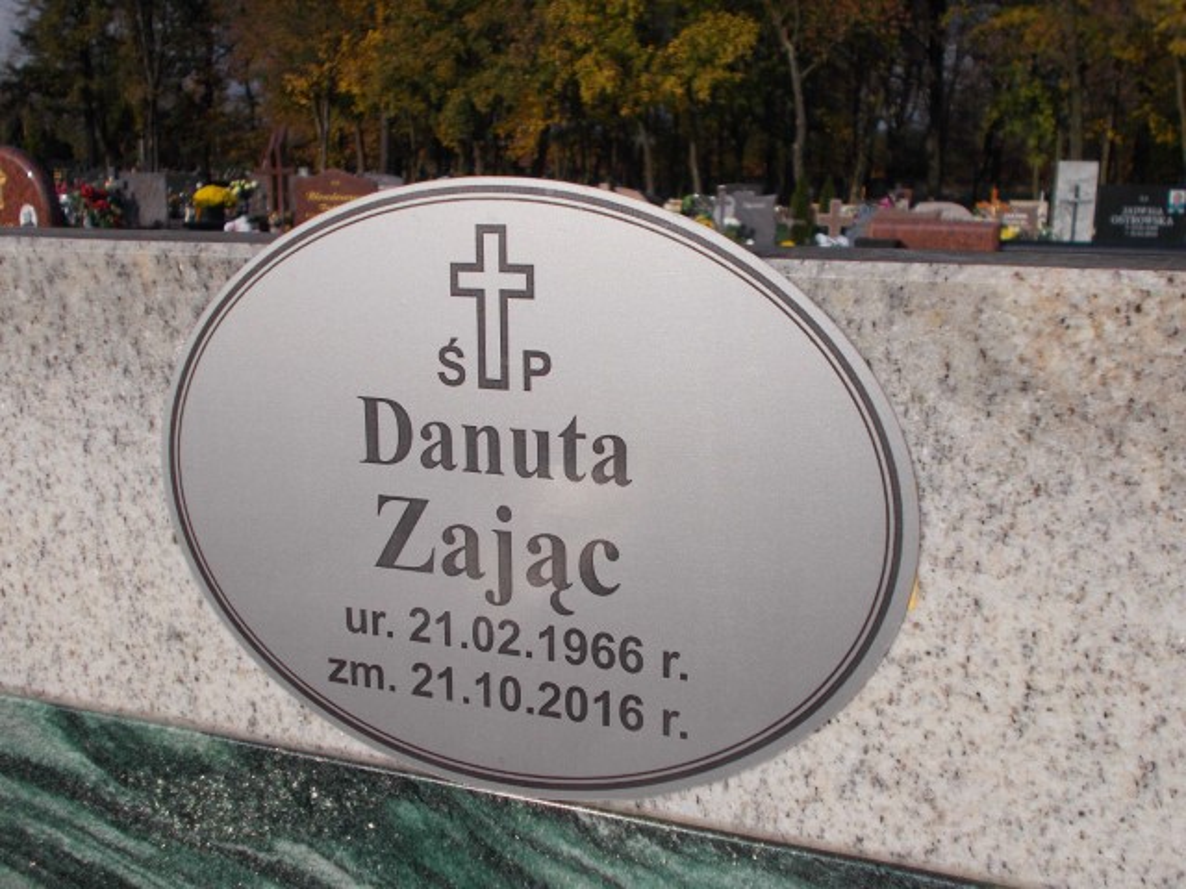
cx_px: 593
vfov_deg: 36.8
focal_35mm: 39
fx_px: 1336
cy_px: 444
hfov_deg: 47.9
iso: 80
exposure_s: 1/250
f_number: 9.8
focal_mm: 6.9
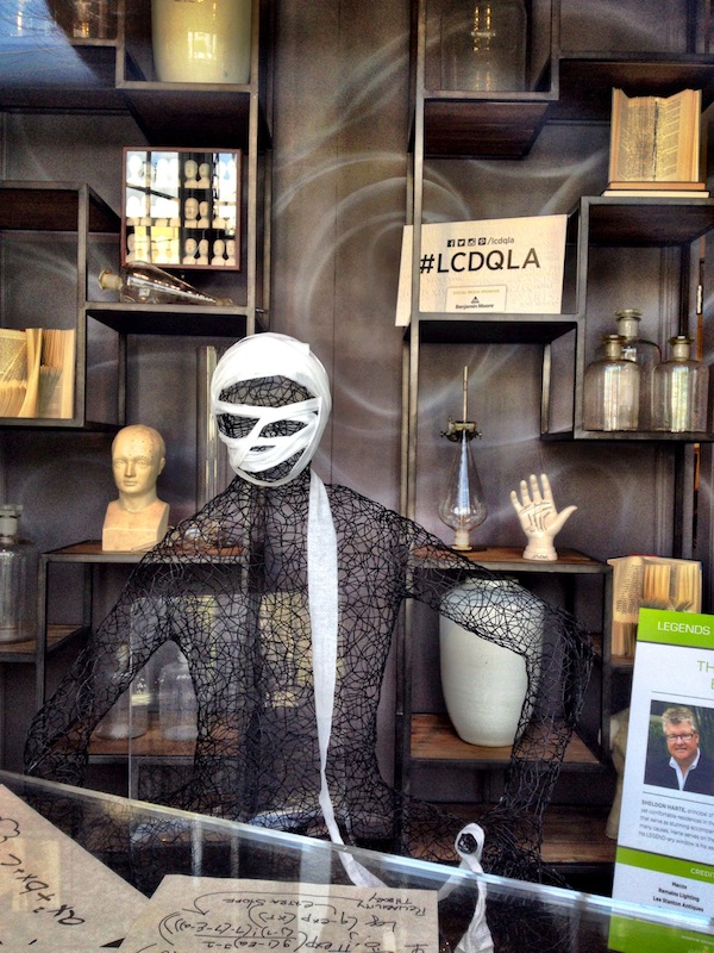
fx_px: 963
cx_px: 357
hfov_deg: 40.7
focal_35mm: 35
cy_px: 476
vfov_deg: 52.6
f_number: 2.4
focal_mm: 4.28
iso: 80
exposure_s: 1/120
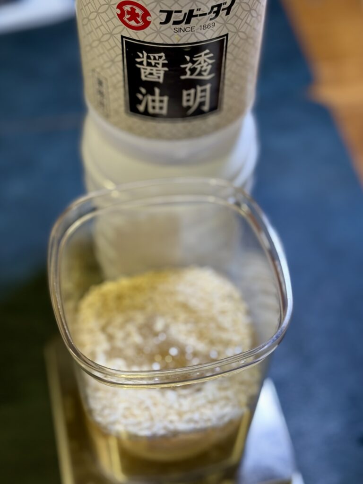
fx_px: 727
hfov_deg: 28.0
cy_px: 242
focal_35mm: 52
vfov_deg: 36.8
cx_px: 182
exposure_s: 1/60
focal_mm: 5.96
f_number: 1.6
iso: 50
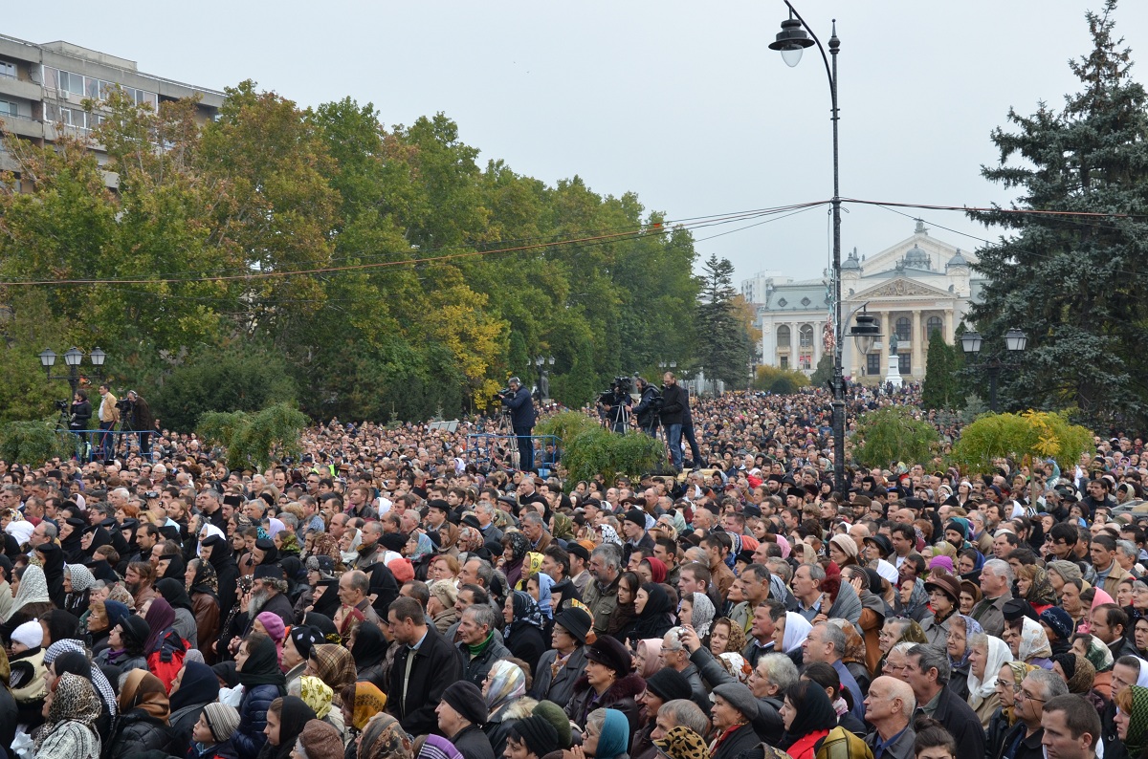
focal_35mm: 42
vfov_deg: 31.7
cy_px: 380
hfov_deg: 46.5
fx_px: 1336
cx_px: 574
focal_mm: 28
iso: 500
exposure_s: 1/200
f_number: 10
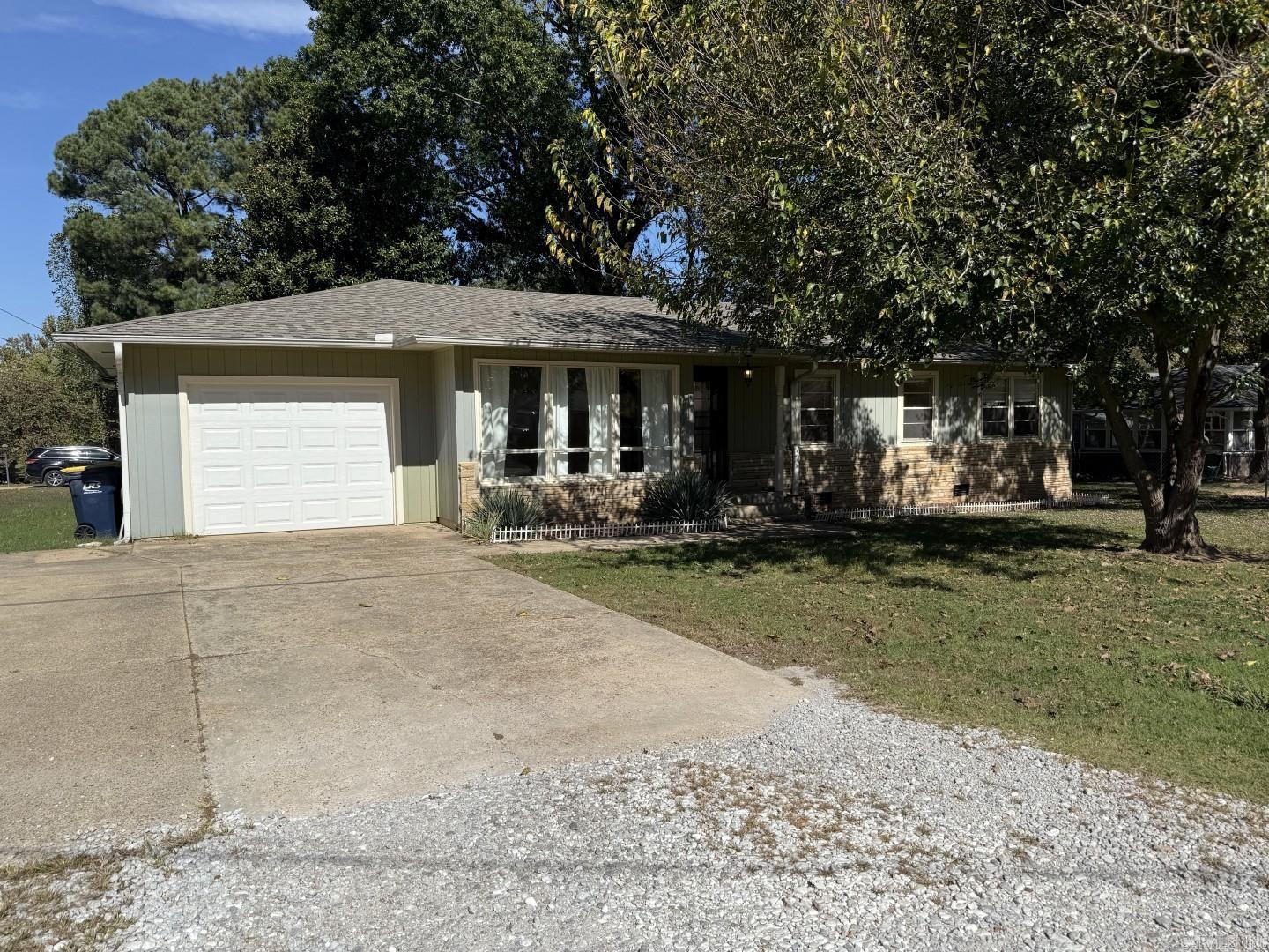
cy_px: 476
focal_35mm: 24
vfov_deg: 56.8
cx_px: 634
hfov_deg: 71.6
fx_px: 880
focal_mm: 6.76
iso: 80
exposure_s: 1/6711
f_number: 1.78
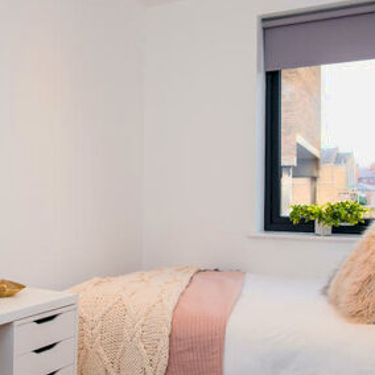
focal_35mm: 42
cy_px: 222
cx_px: 176
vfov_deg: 39.9
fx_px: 515
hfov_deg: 40.0
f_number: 6.3
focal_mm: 20
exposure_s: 1/160
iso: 800
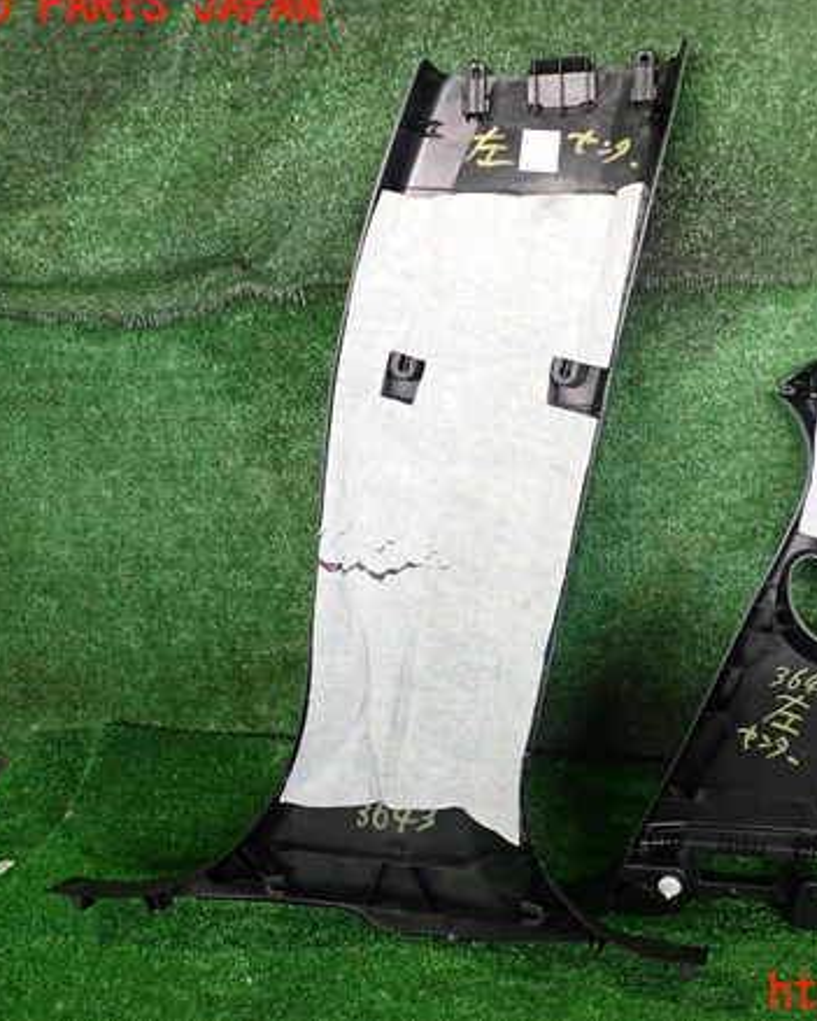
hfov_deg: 36.6
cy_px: 500
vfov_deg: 45.8
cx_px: 596
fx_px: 1209
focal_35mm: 40
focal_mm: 5.4
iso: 400
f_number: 2.3
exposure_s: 1/30
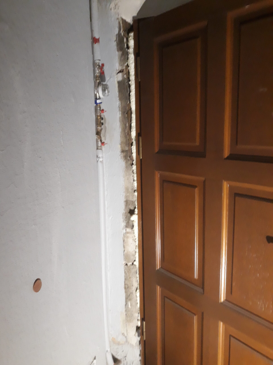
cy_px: 182
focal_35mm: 27
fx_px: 284
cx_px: 136
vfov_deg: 65.3
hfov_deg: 51.4
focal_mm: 3.71
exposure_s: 1/25
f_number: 1.7
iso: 400
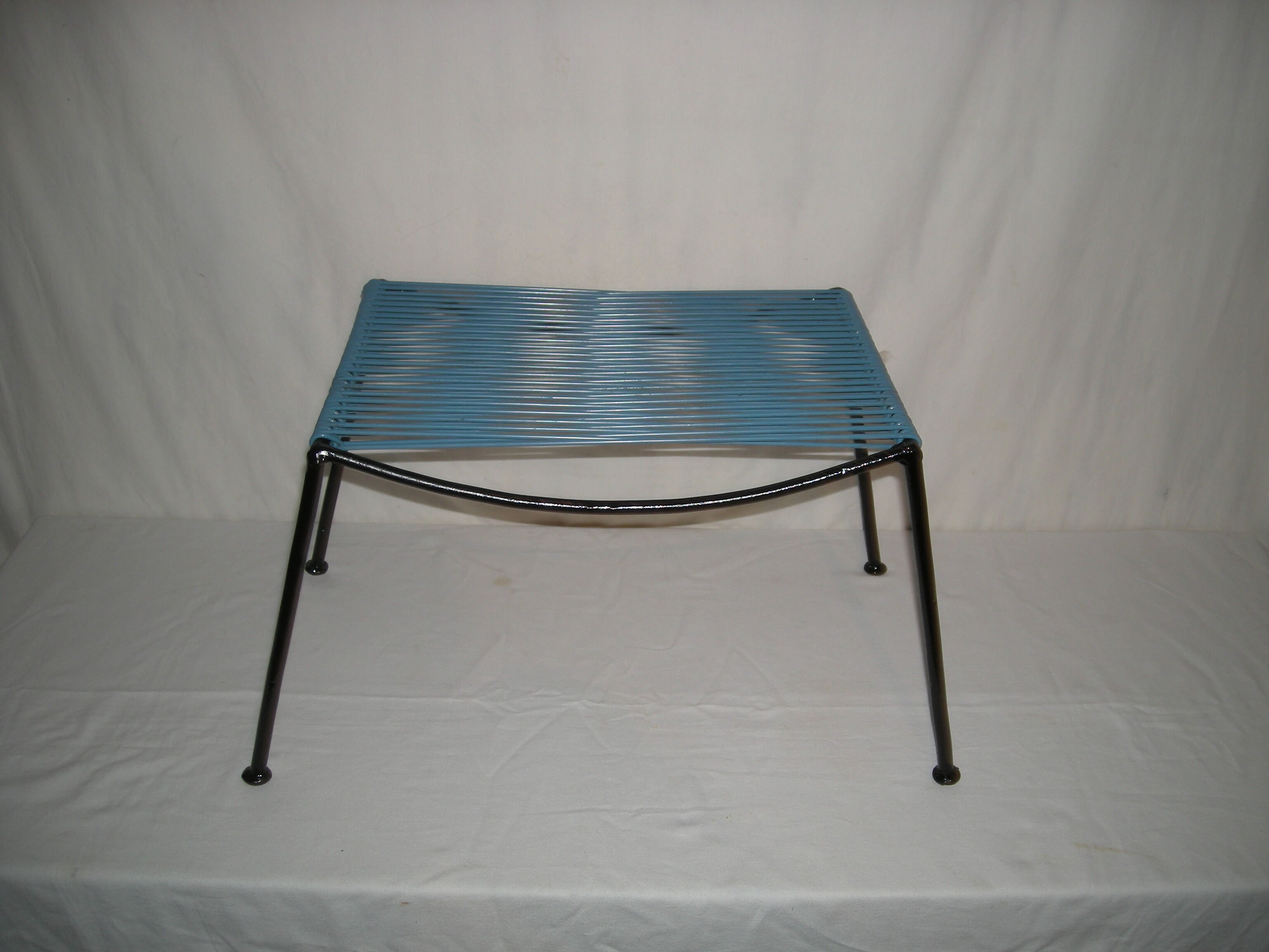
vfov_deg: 40.7
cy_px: 476
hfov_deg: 52.6
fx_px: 1283
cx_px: 634
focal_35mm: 35
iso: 50
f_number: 2.8
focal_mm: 5.7
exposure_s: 1/30
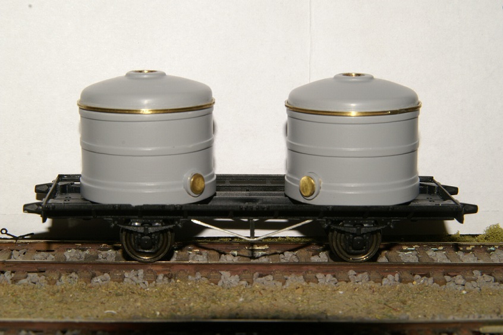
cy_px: 168
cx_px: 252
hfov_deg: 22.6
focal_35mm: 90
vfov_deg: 15.2
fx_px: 1257
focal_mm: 60
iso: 100
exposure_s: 1/125
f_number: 20
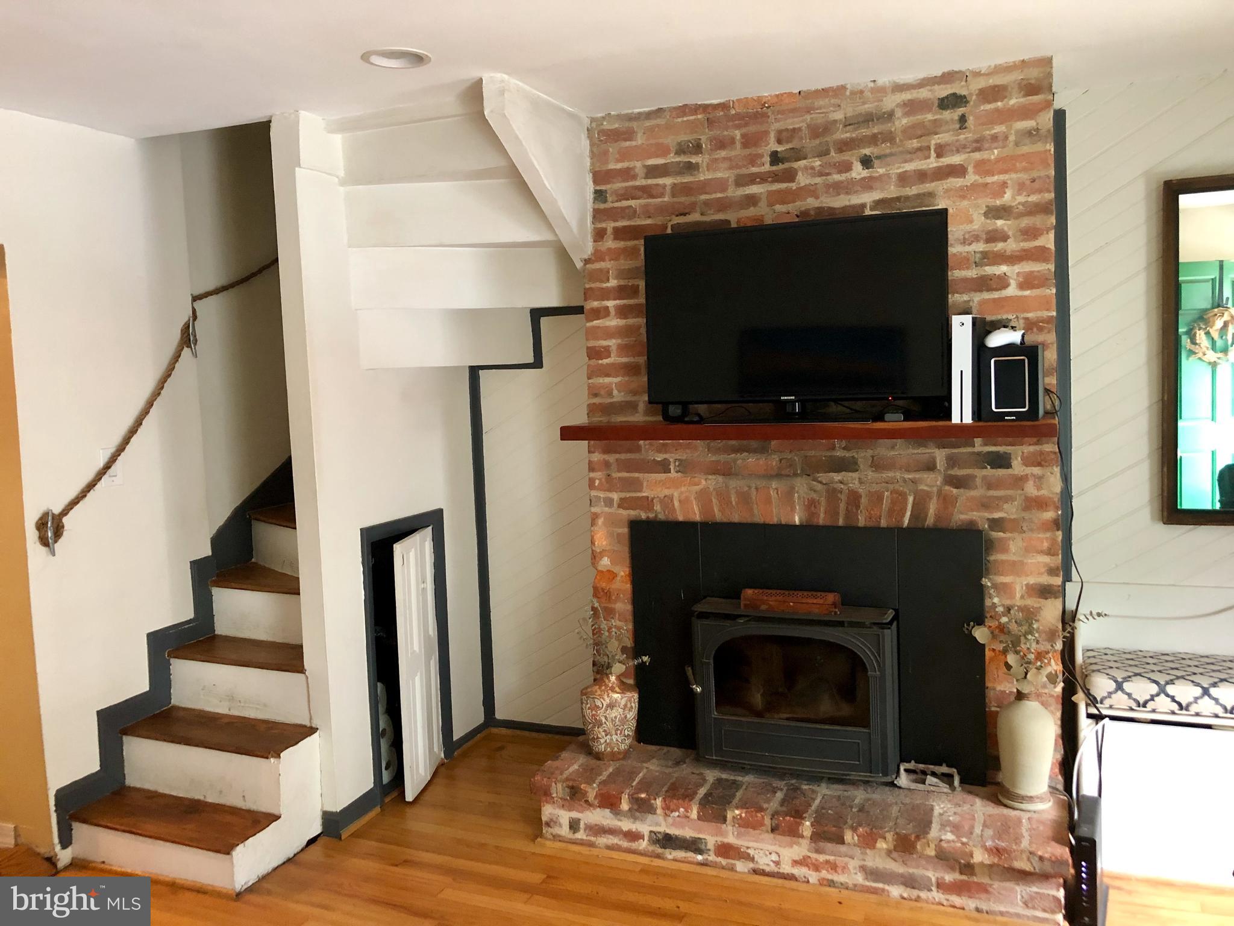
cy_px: 463
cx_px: 617
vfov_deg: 49.7
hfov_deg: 63.4
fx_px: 998
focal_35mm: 28
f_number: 1.8
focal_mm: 3.99
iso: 100
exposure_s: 1/9
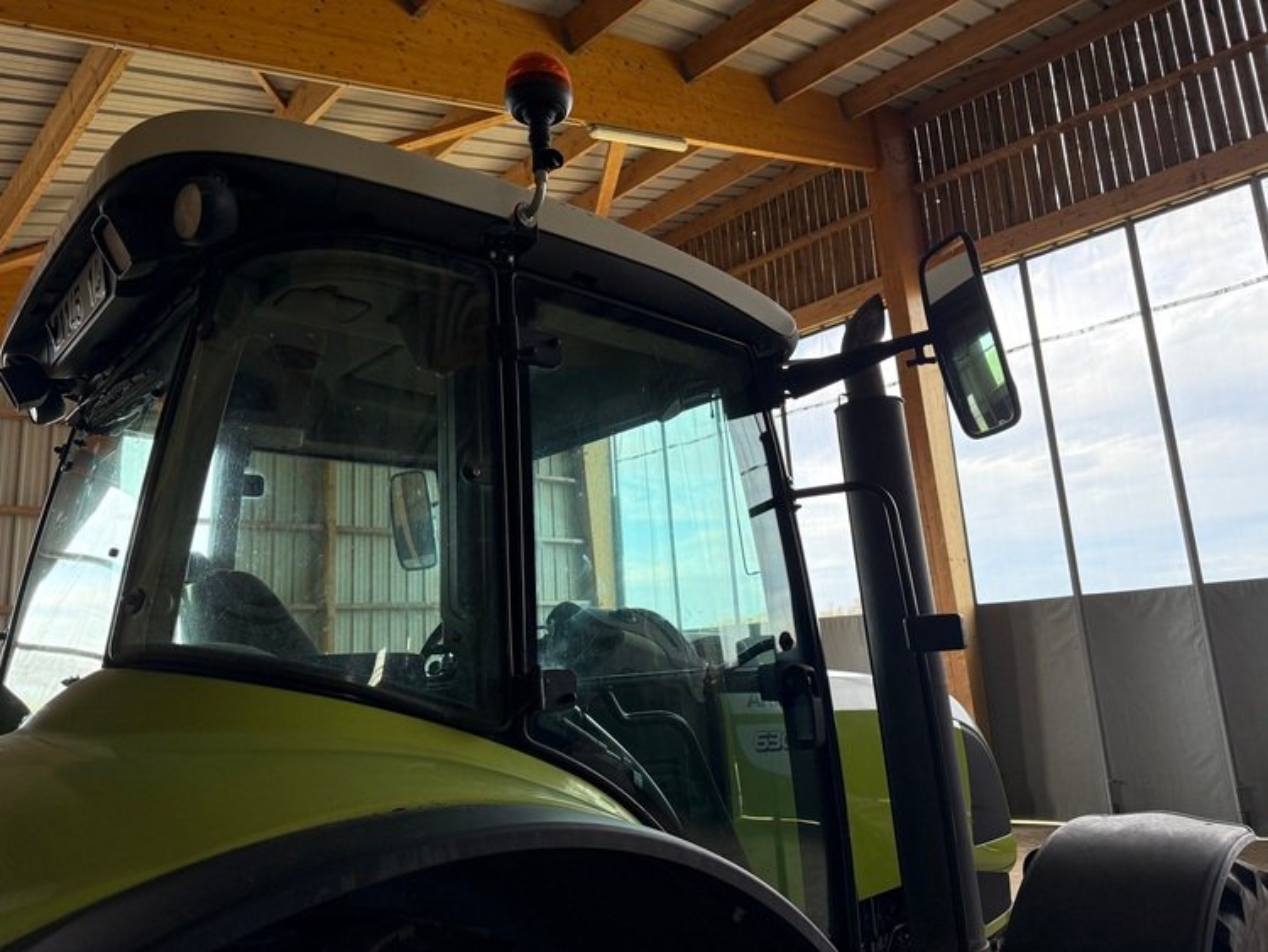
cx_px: 634
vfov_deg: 56.8
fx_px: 879
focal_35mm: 24
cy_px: 476
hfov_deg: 71.6
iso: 200
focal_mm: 6.76
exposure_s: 1/166
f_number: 1.78
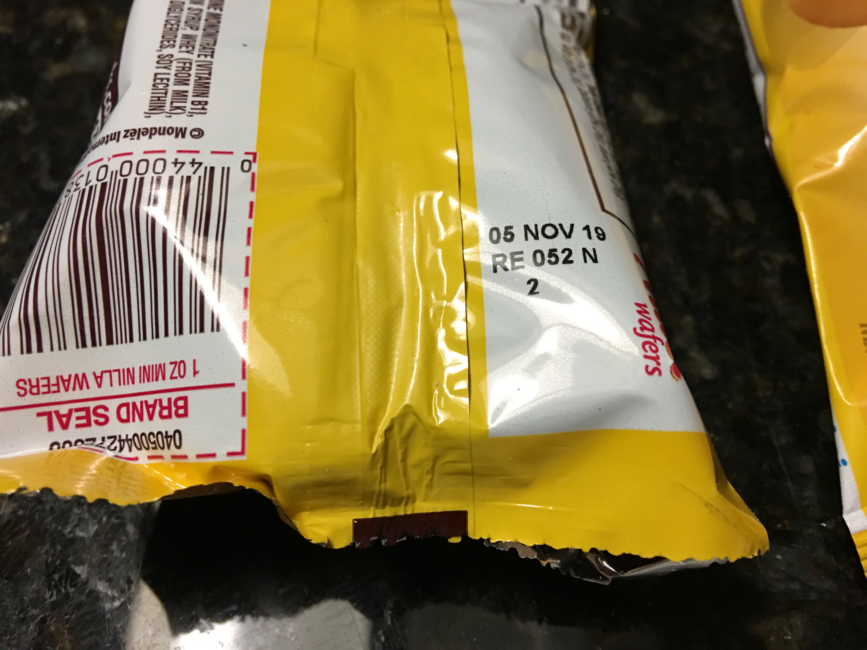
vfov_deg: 48.2
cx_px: 434
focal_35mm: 29
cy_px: 325
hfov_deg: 61.7
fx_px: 726
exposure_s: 1/15
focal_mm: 4.15
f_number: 2.2
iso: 80
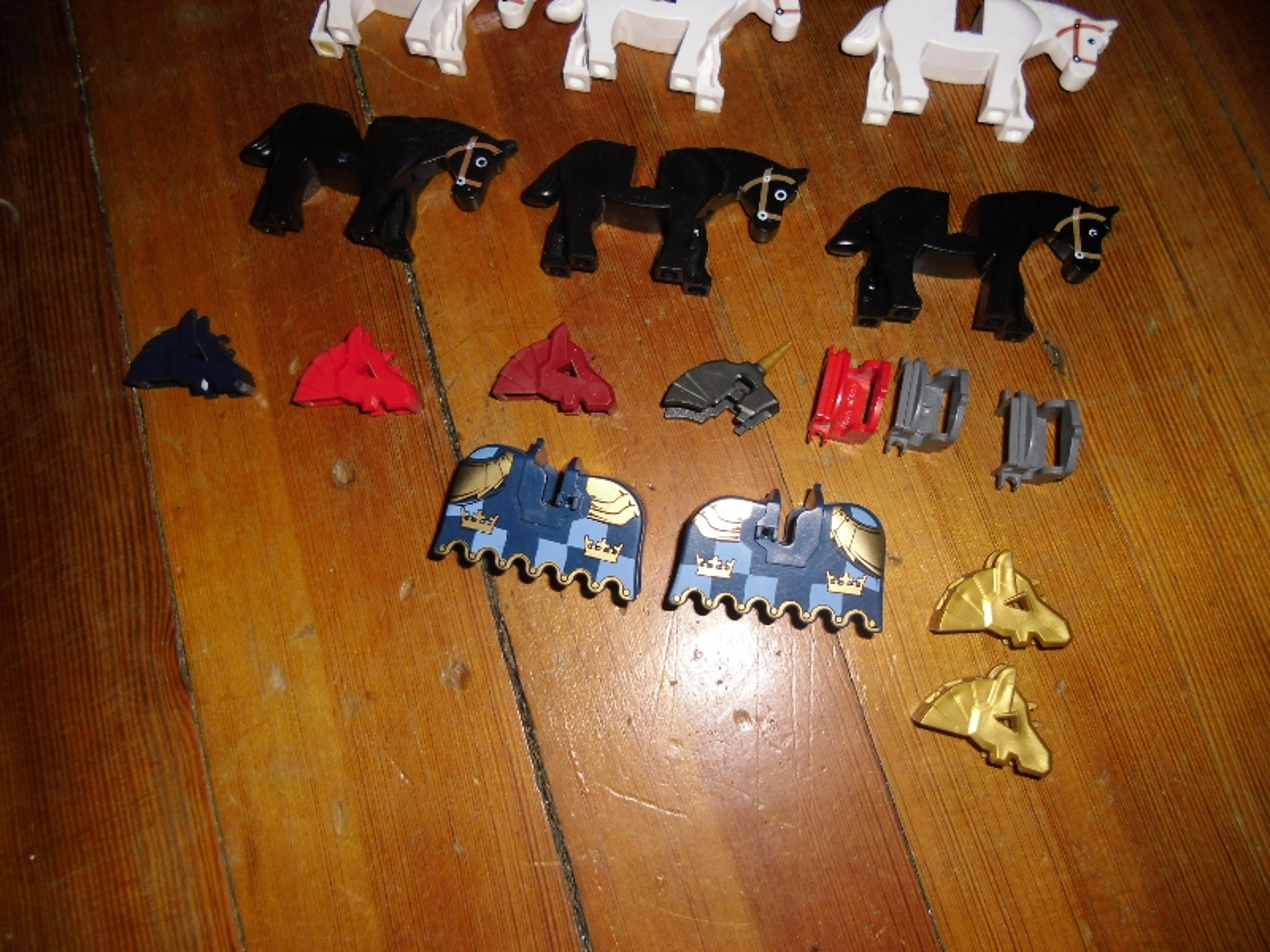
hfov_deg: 65.3
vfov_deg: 51.4
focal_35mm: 27
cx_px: 635
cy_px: 476
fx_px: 991
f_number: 3.2
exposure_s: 1/60
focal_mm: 4.9
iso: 100
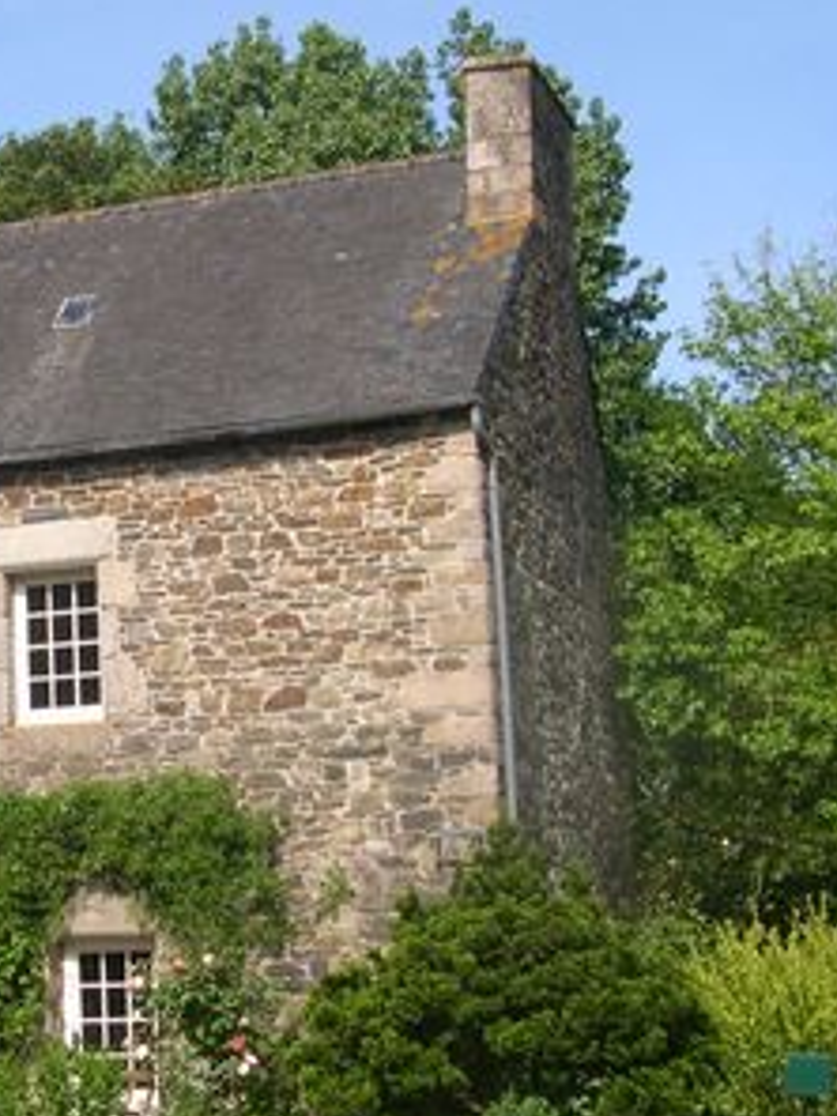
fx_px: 2482
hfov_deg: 18.1
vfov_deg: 25.3
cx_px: -192
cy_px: 648
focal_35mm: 77
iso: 100
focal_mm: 8
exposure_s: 1/130
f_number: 7.6
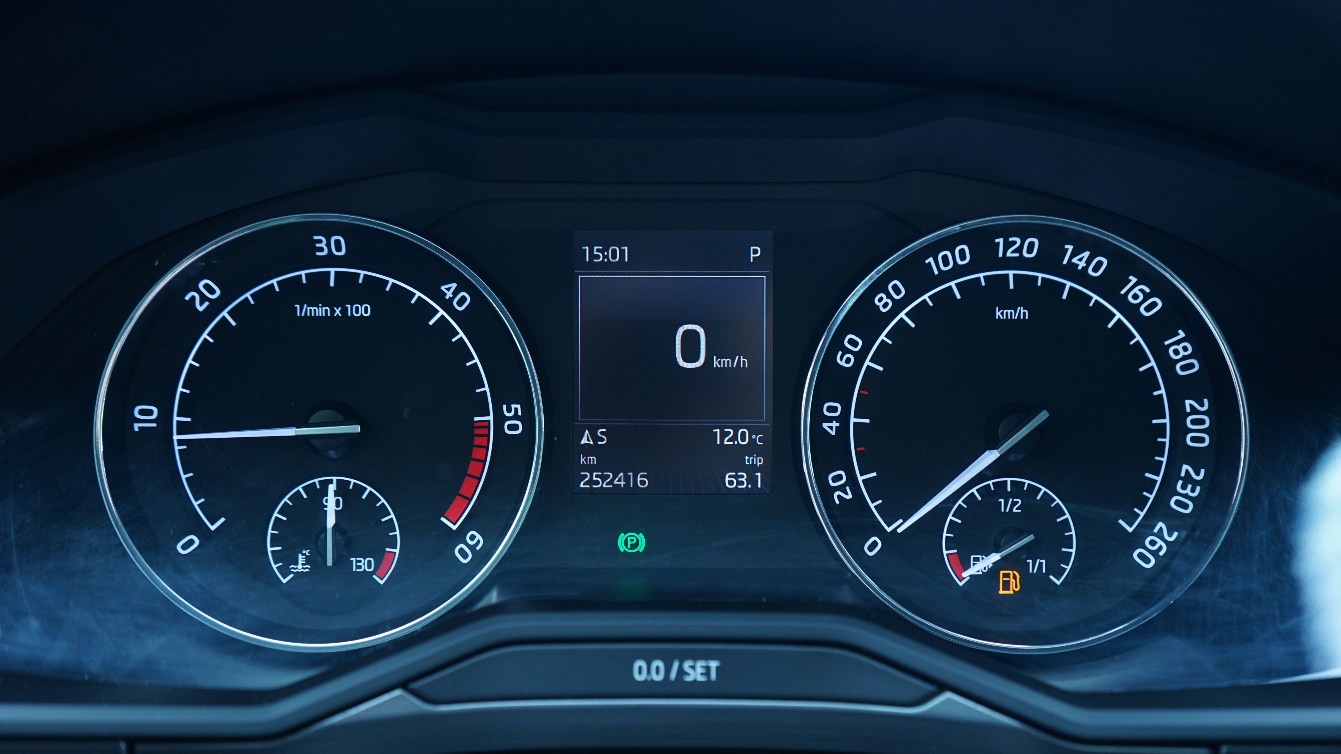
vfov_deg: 32.8
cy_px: 372
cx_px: 673
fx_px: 1280
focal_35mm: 36
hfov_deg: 55.3
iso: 320
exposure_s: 1/25
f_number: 4
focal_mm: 34
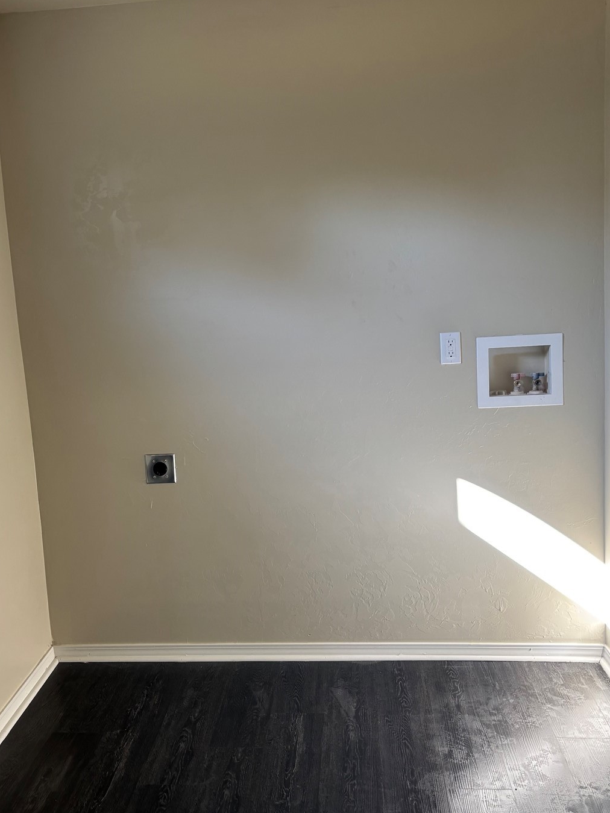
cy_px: 386
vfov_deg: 50.1
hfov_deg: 38.6
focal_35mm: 37
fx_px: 869
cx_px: 266
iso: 100
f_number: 1.6
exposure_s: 1/121
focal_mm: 5.96
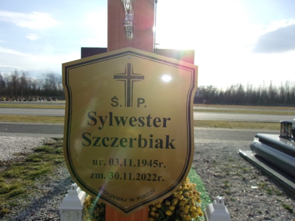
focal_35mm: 27
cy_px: 110
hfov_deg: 65.3
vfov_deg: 51.4
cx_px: 148
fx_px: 230
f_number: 10.4
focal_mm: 4.9
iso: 200
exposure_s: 1/280
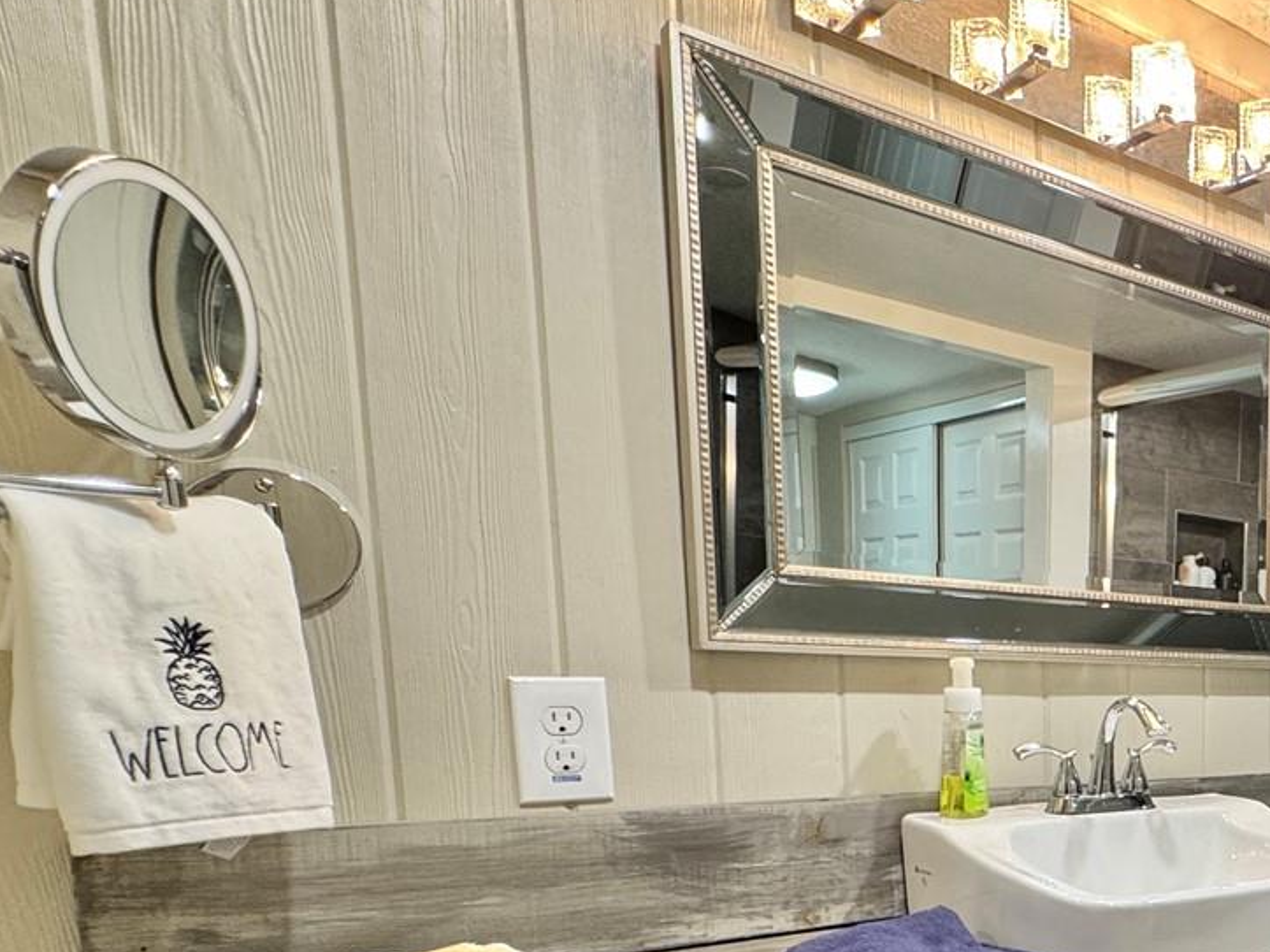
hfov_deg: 45.5
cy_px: 833
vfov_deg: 42.2
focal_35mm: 31
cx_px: 1363
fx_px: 1137
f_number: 2.2
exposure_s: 1/60
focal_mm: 2.22
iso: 250
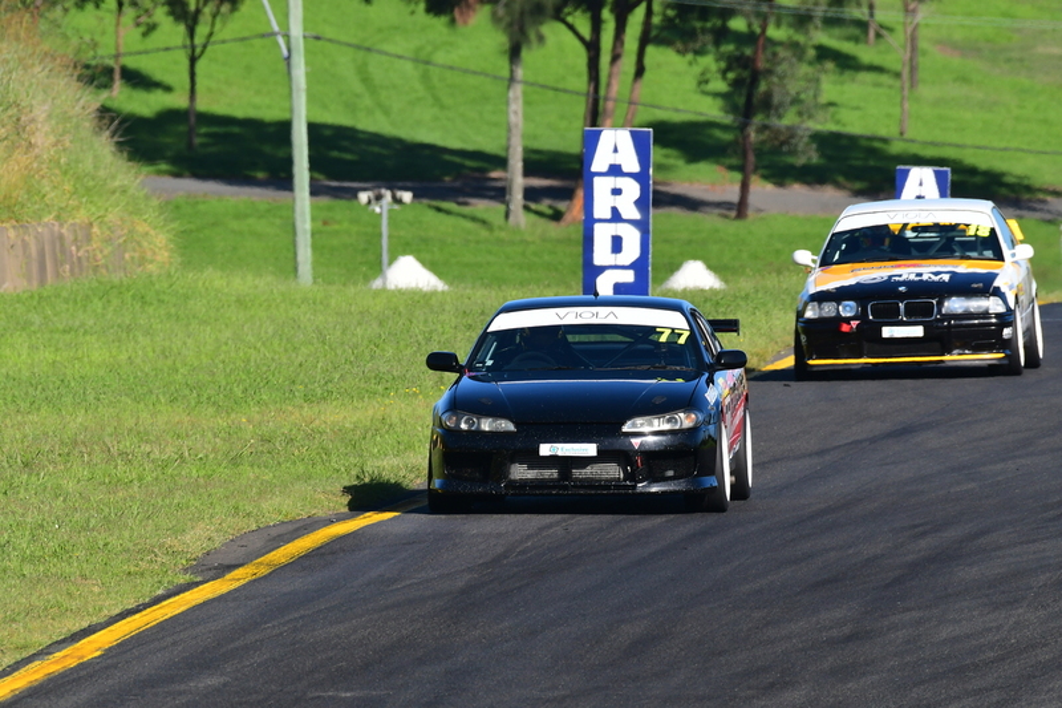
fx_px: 19907
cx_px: 531
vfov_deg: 2.0
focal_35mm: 675
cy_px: 354
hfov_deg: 3.1
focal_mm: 450
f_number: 11
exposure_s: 1/640
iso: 500
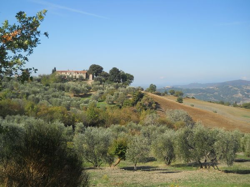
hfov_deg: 45.8
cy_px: 94
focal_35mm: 41
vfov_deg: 35.1
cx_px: 125
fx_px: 296
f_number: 5.5
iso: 80
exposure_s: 1/320
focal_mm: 6.72
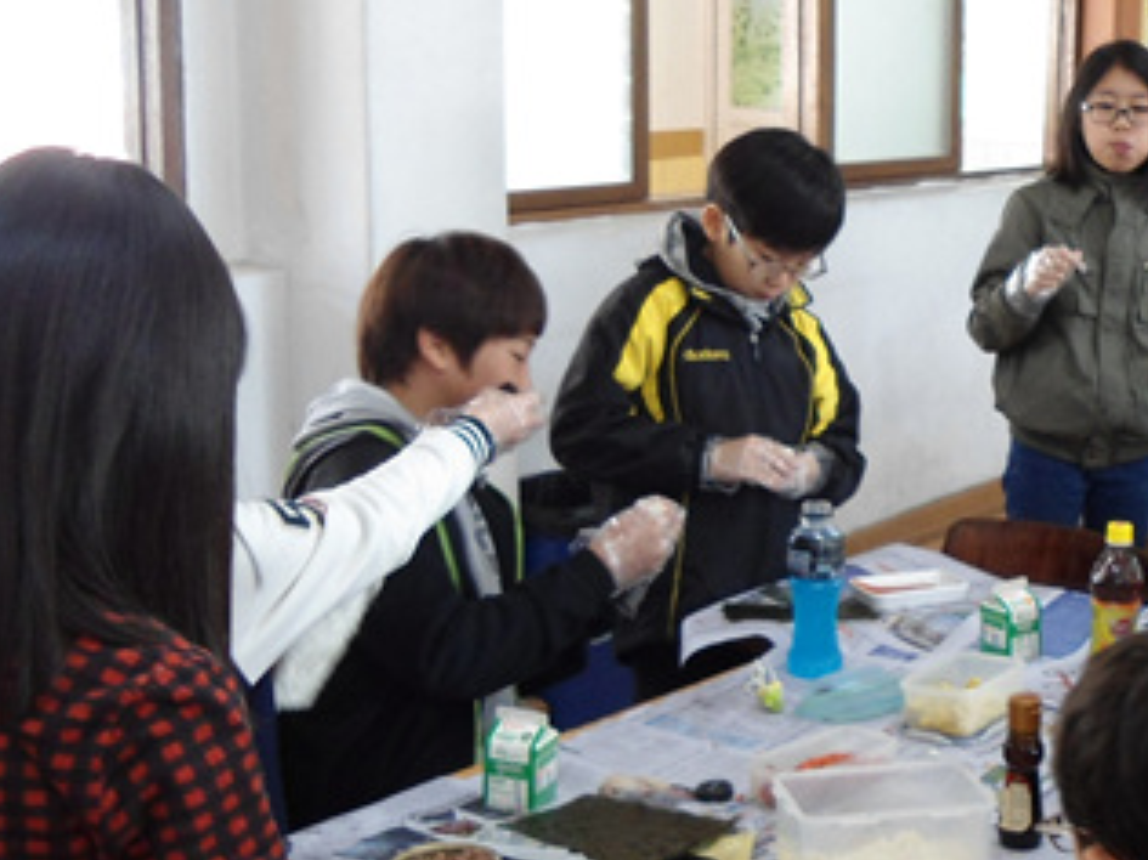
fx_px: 2188
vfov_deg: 22.1
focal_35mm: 66
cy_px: 594
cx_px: 1028
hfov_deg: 28.3
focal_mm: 4.7
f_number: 2.8
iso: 100
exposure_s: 1/30
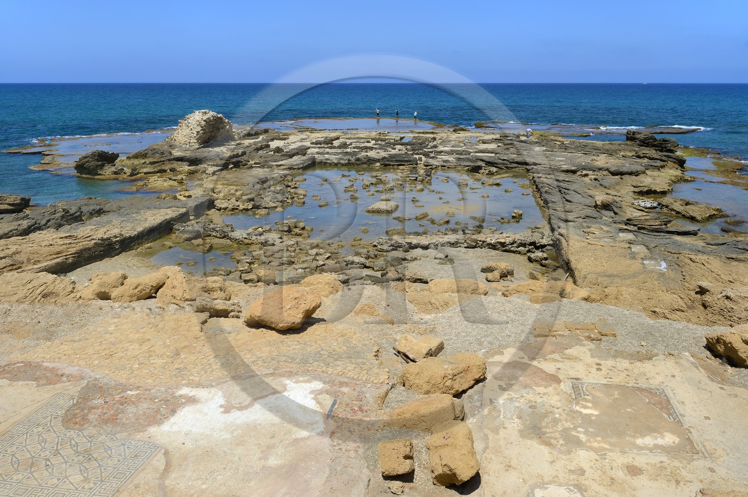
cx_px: 374
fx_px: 602
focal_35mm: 29
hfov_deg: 63.7
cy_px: 248
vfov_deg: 44.9
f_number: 14
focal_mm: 29
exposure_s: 1/160
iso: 100
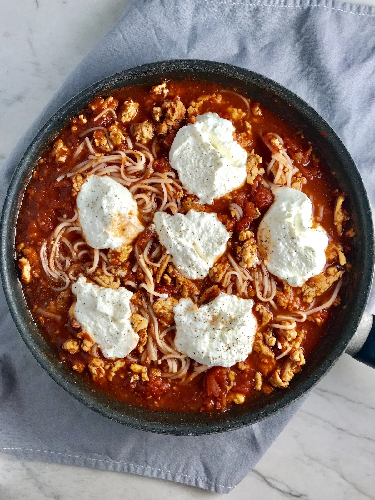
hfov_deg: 49.7
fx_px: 404
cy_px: 250
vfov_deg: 63.4
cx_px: 188
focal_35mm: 28
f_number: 1.8
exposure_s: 1/120
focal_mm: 3.99
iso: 40
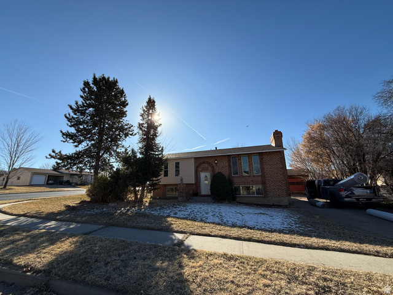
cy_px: 148
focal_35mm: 14
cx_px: 196
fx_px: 159
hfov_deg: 102.1
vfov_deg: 85.7
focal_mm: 2.22
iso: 50
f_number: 2.2
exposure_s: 1/2506
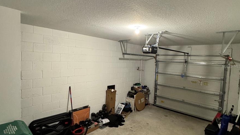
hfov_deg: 83.9
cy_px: 66
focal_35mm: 21
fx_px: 134
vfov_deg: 53.6
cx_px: 118
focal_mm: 2.22
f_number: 2.2
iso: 640
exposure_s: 1/60
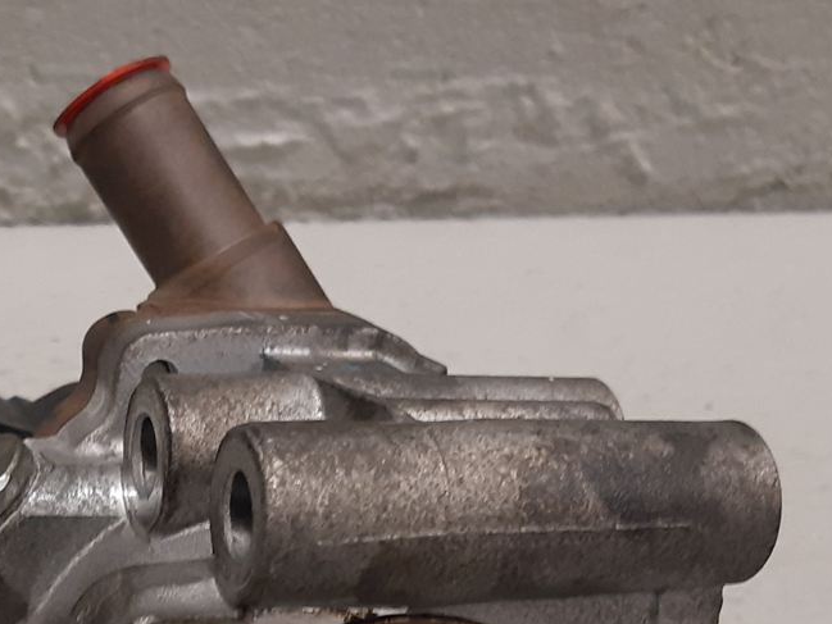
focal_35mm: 82
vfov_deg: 17.5
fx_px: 1971
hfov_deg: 23.5
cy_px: 636
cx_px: 190
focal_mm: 3.93
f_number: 1.7
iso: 160
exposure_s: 1/50
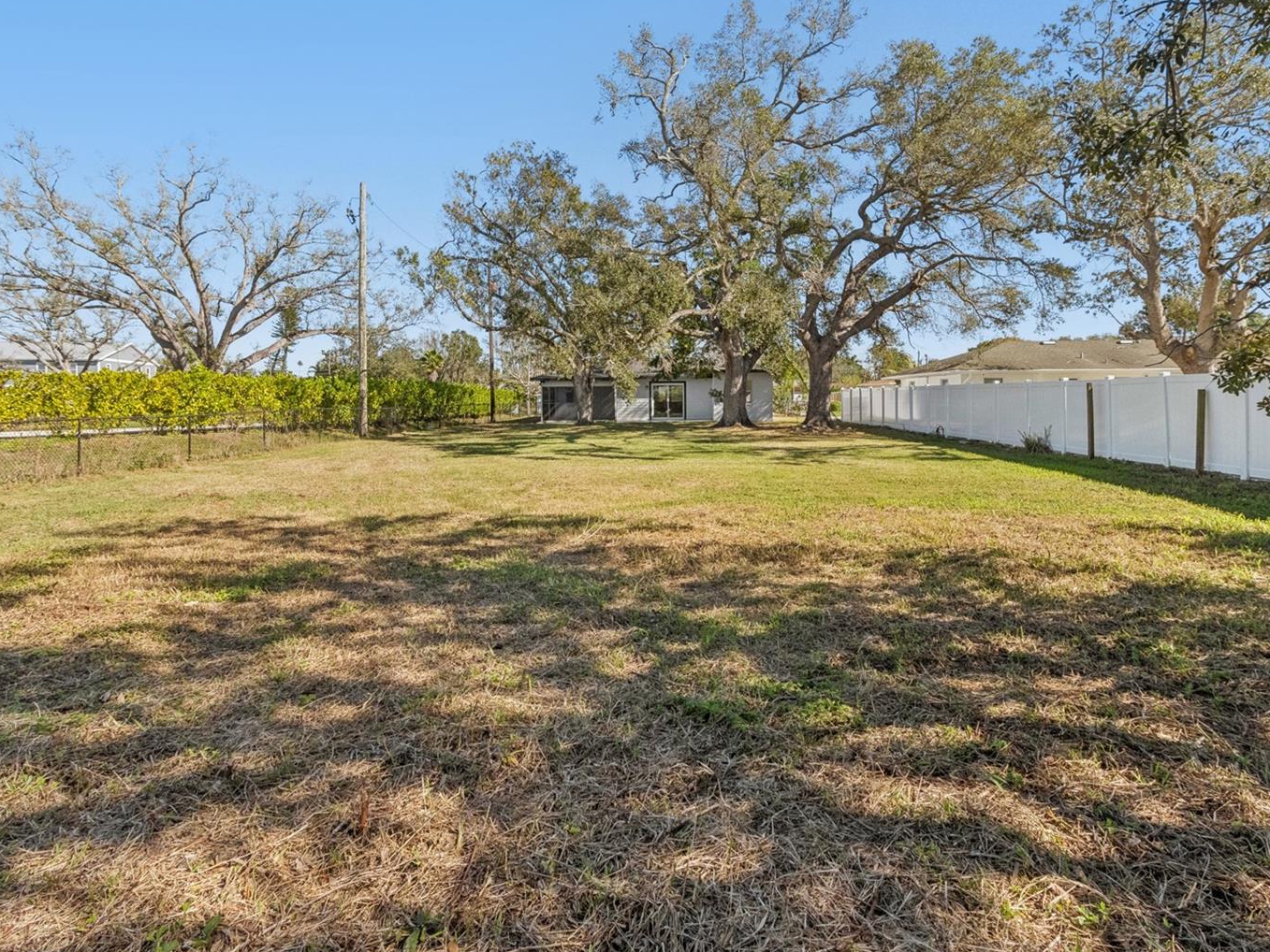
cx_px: 670
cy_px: 456
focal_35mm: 17
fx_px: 624
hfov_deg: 90.9
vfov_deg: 74.7
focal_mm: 10
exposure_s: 1/2500
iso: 640
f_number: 7.1
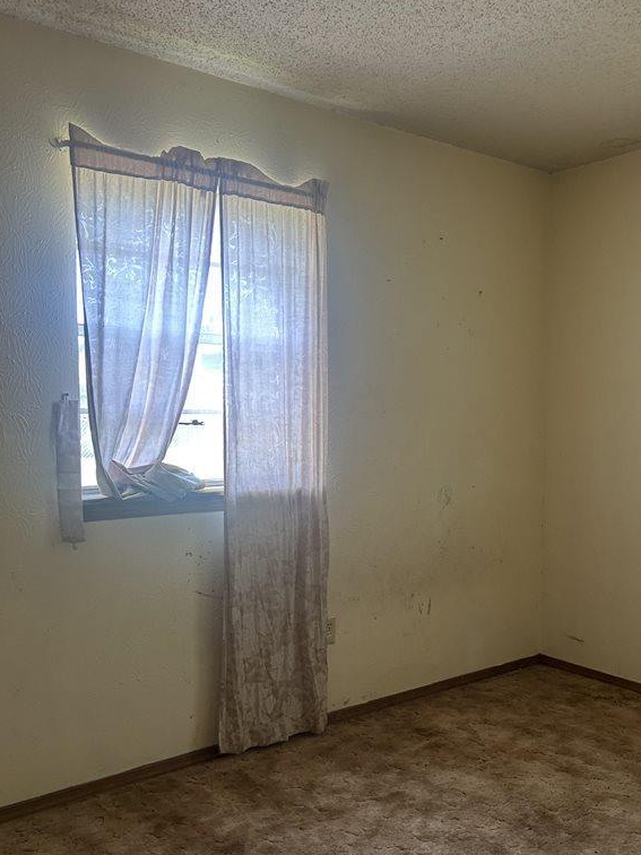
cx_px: 331
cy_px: 465
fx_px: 815
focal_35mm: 33
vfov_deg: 55.3
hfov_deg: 42.9
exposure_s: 1/120
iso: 125
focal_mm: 5.7
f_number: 1.5
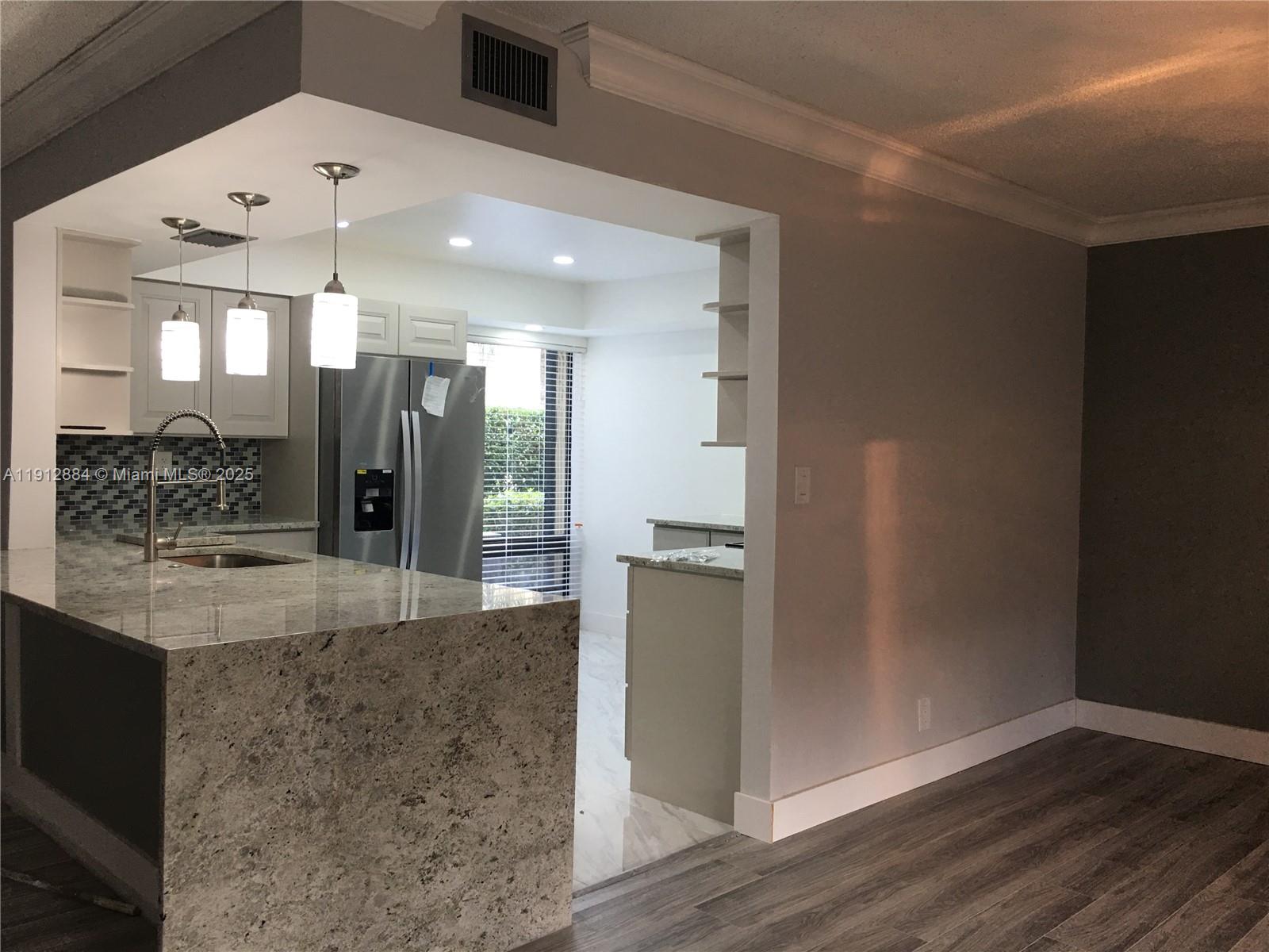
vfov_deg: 48.2
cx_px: 634
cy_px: 476
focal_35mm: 29
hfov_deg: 61.7
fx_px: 1063
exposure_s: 1/30
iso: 32
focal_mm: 4.15
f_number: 2.2
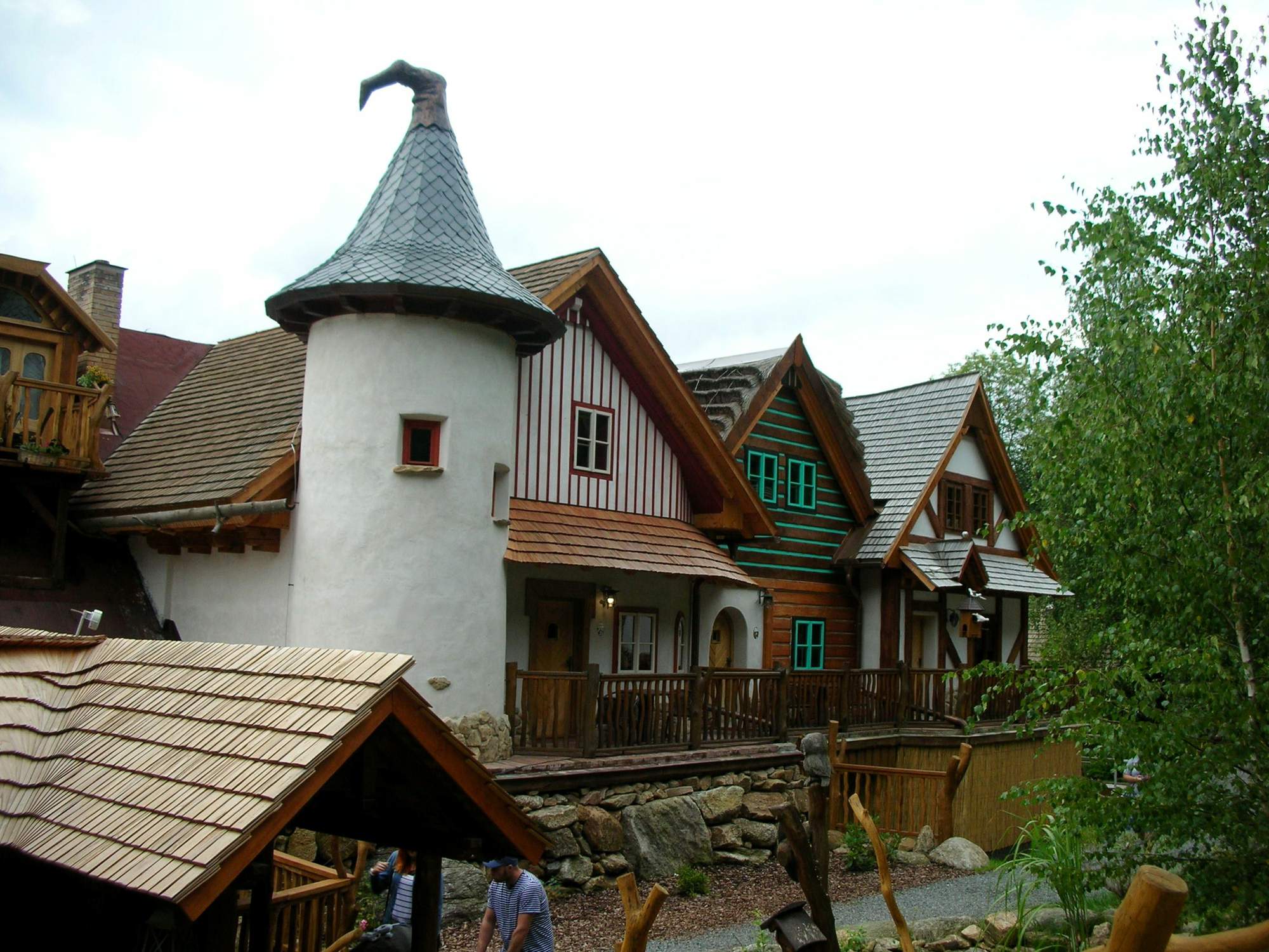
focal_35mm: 35
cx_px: 634
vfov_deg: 40.7
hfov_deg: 52.6
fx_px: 1283
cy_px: 476
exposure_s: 1/38.1
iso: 50
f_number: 8.5
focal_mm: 5.8
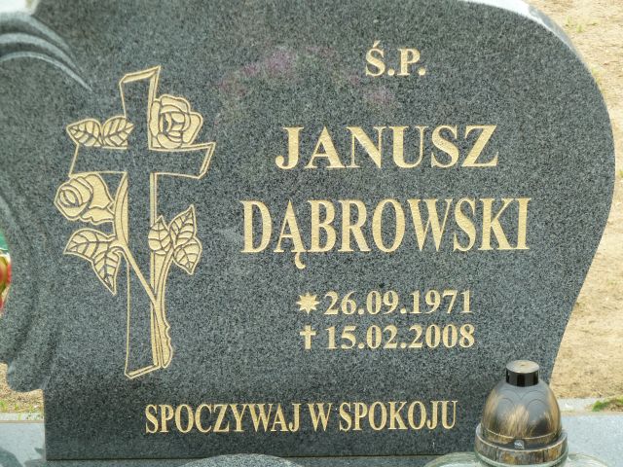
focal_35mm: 128
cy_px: 234
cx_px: 312
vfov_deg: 11.6
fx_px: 2304
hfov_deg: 15.4
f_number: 4.4
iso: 100
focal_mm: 21
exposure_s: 1/50
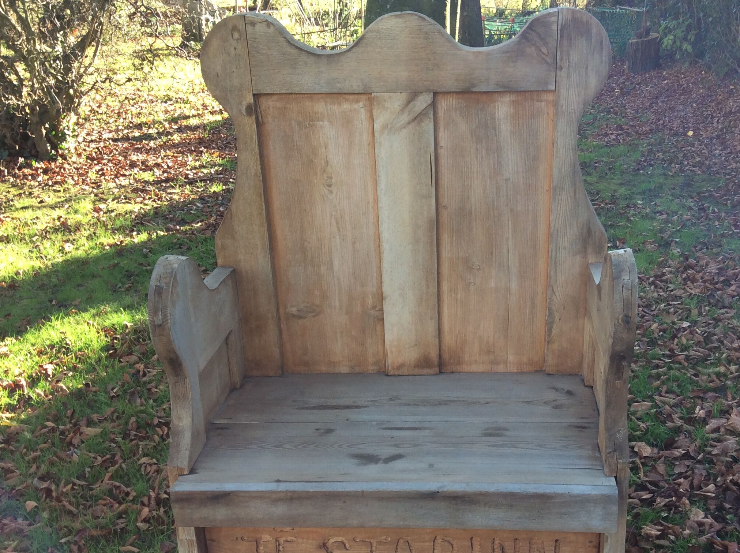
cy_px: 335
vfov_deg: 34.9
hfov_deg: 45.7
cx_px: 429
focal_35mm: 41
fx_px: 875
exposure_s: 1/105
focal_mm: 3.3
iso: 32
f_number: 2.4
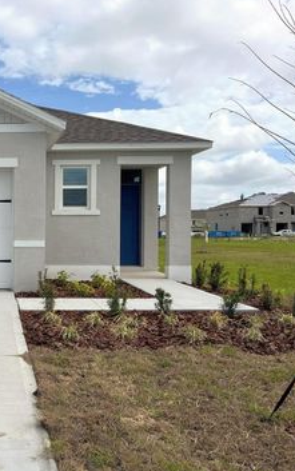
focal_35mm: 39
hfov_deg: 29.3
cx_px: -36
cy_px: 240
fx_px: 501
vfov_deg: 50.4
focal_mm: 5.1
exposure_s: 1/6494
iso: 50
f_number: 1.6
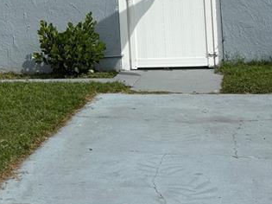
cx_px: 32
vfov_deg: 14.7
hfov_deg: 19.5
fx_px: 778
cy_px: -4
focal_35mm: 99
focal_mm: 5.96
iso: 50
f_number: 1.6
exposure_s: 1/5814
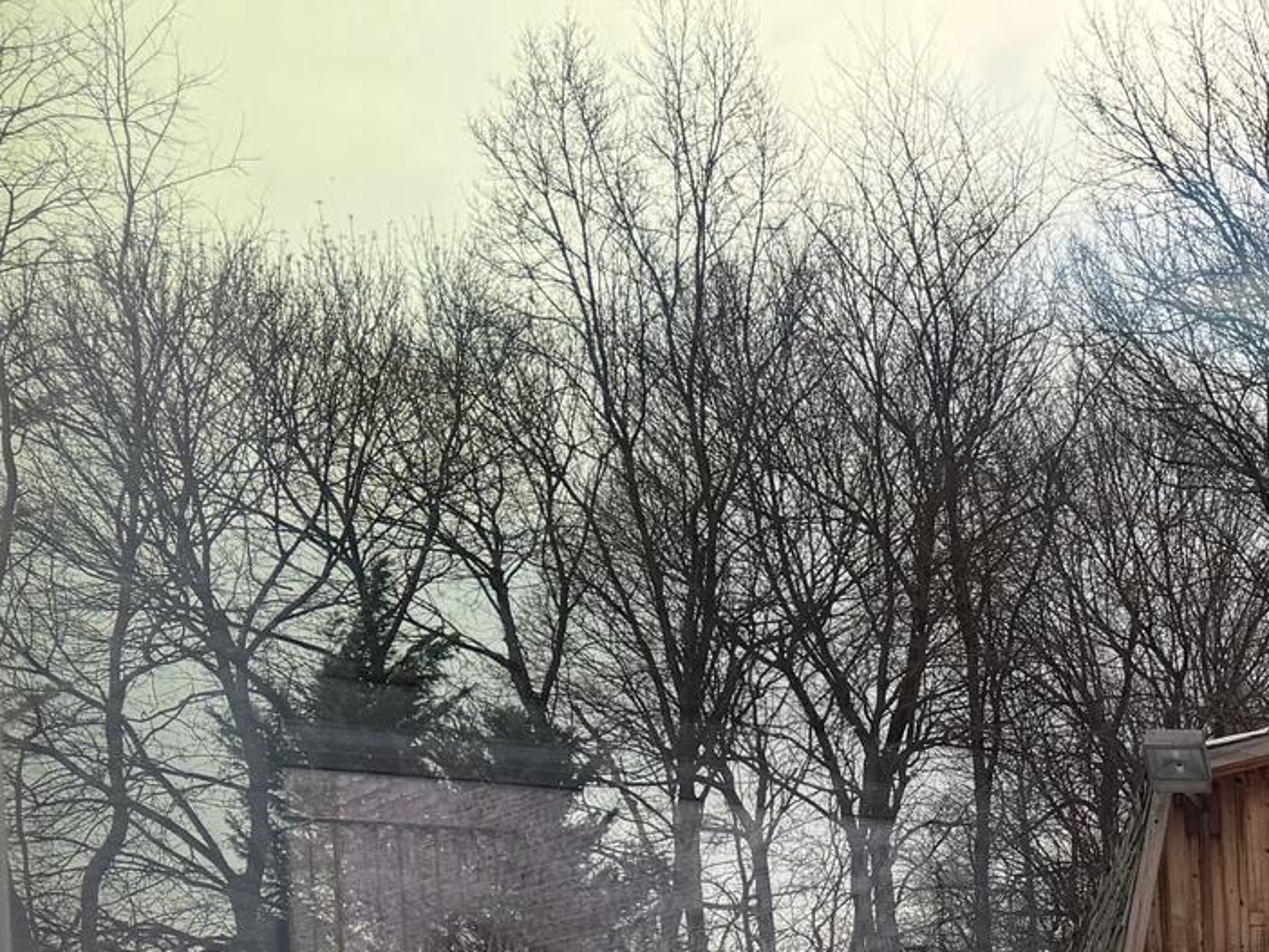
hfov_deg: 25.5
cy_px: 1270
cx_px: 1432
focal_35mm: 70
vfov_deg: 19.3
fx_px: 2567
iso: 80
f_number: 1.78
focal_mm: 6.76
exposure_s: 1/1271
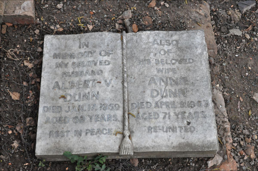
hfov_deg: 38.9
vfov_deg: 26.4
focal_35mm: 51
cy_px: 86
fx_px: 365
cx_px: 129
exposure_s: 1/400
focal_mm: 34
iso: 2000
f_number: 10
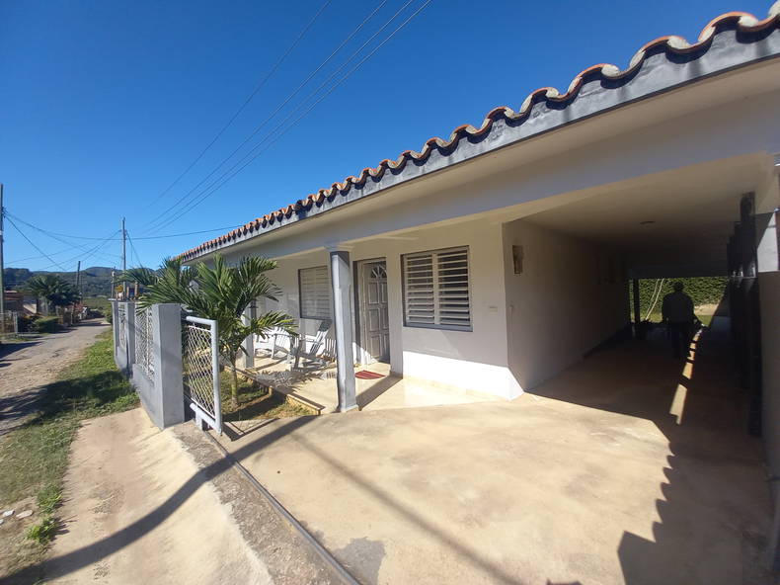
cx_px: 390
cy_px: 292
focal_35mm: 13
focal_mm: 1.42
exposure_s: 1/1247
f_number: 2.2
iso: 50
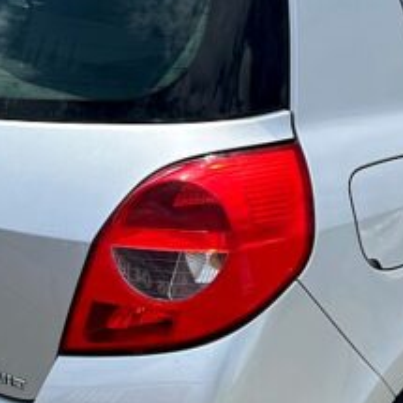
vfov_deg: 21.9
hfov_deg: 21.2
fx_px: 1041
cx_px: 397
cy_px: 186
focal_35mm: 79
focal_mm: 6.86
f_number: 1.78
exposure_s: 1/5000
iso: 80
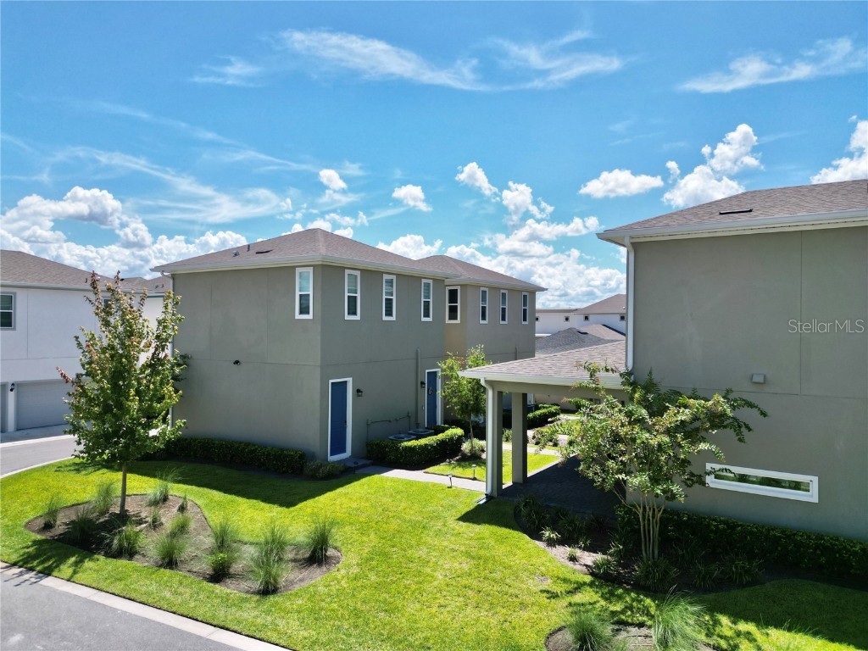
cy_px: 326
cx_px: 434
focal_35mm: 24
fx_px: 602
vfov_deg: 56.8
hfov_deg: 71.6
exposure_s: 1/4000
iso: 140
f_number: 1.7
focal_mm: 6.72
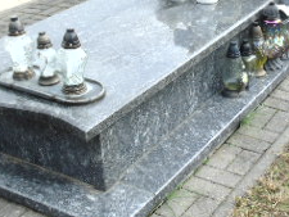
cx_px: 213
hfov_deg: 27.1
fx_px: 593
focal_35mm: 71
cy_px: 51
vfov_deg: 20.6
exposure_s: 1/200
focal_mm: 4.4
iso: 80
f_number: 3.4
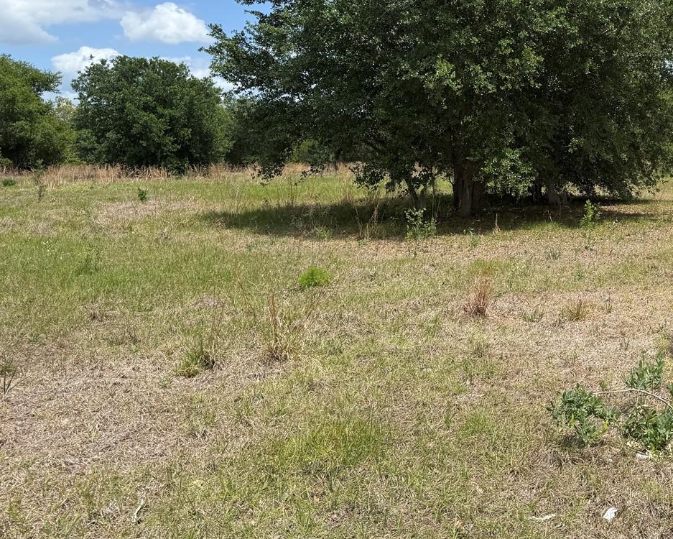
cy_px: 172
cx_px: 554
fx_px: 797
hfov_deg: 43.3
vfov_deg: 36.9
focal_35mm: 40
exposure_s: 1/4405
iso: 80
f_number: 1.78
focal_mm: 6.76
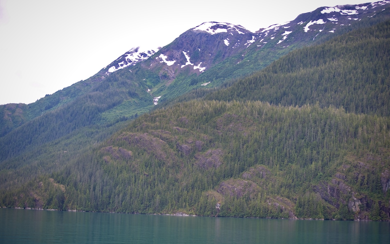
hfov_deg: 28.6
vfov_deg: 18.1
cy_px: 117
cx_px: 196
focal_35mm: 72
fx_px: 765
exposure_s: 1/160
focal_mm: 70
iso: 125
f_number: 4.5
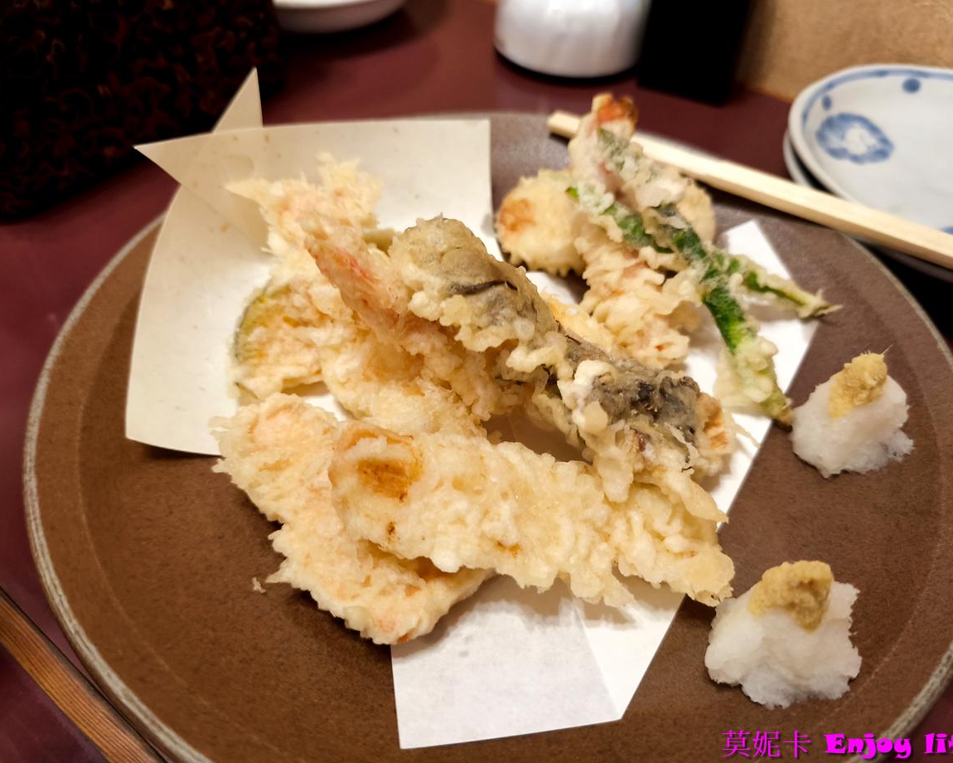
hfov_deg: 70.3
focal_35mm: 24
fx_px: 677
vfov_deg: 58.8
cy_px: 382
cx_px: 479
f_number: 1.6
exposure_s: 1/30
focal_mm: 6.57
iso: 1000
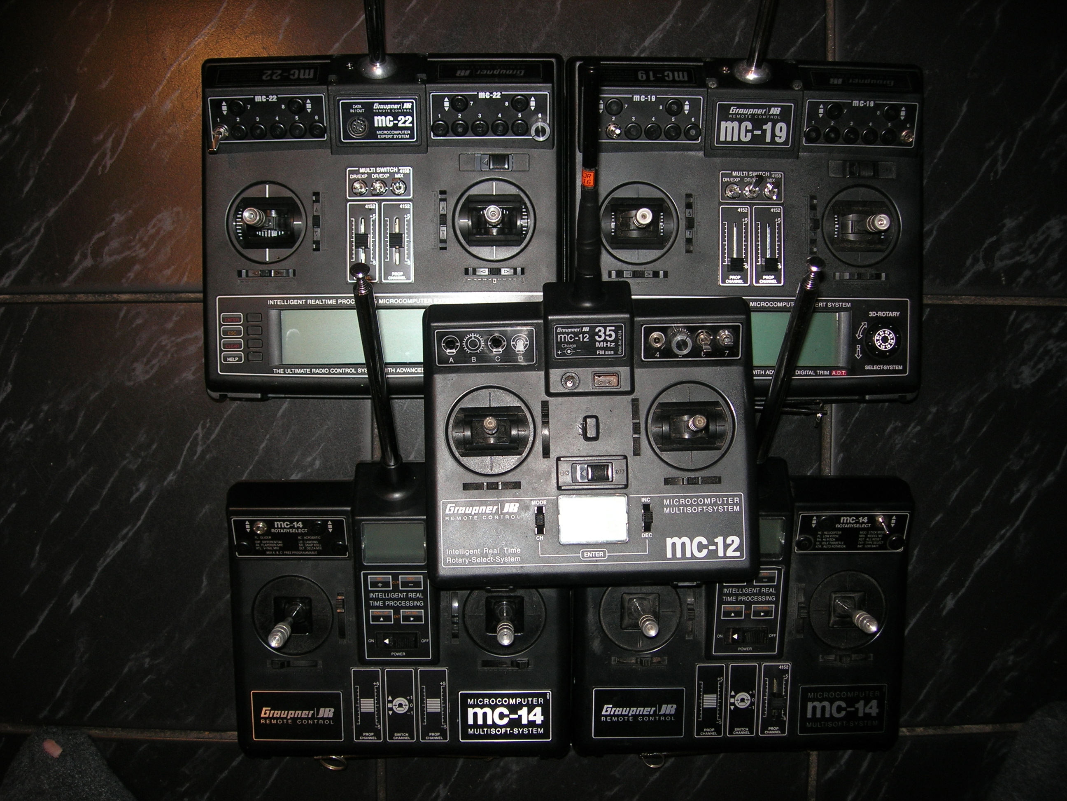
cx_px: 534
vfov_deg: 37.7
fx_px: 1171
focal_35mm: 38
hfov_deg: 49.0
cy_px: 400
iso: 64
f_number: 2.8
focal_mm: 7.8
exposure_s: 1/60.1
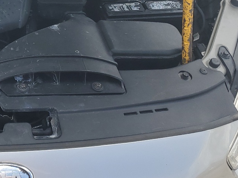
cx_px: -15
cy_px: 1
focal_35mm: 65
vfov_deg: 21.8
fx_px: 447
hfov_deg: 27.6
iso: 50
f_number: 1.5
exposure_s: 1/1667
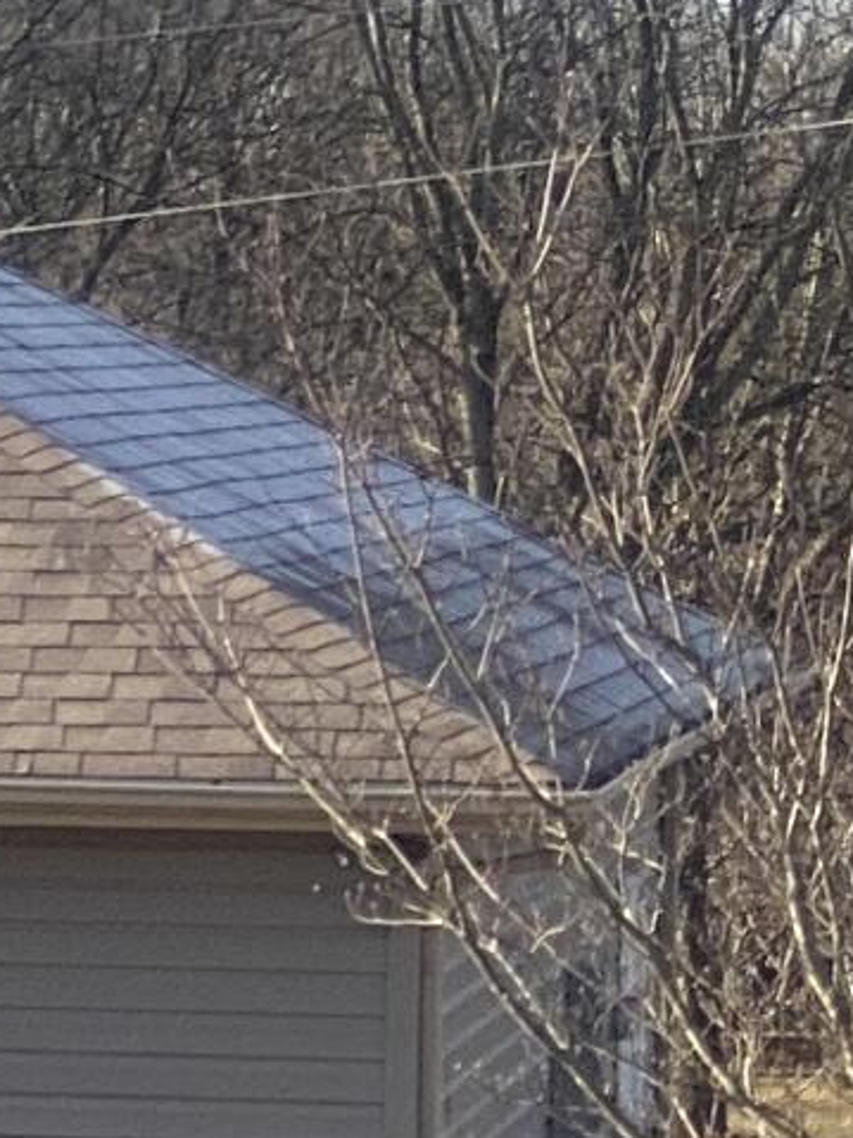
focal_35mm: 326
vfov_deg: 6.1
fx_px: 10716
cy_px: 870
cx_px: -2590
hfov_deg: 4.2
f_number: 2
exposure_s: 1/1546
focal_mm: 6
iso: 20
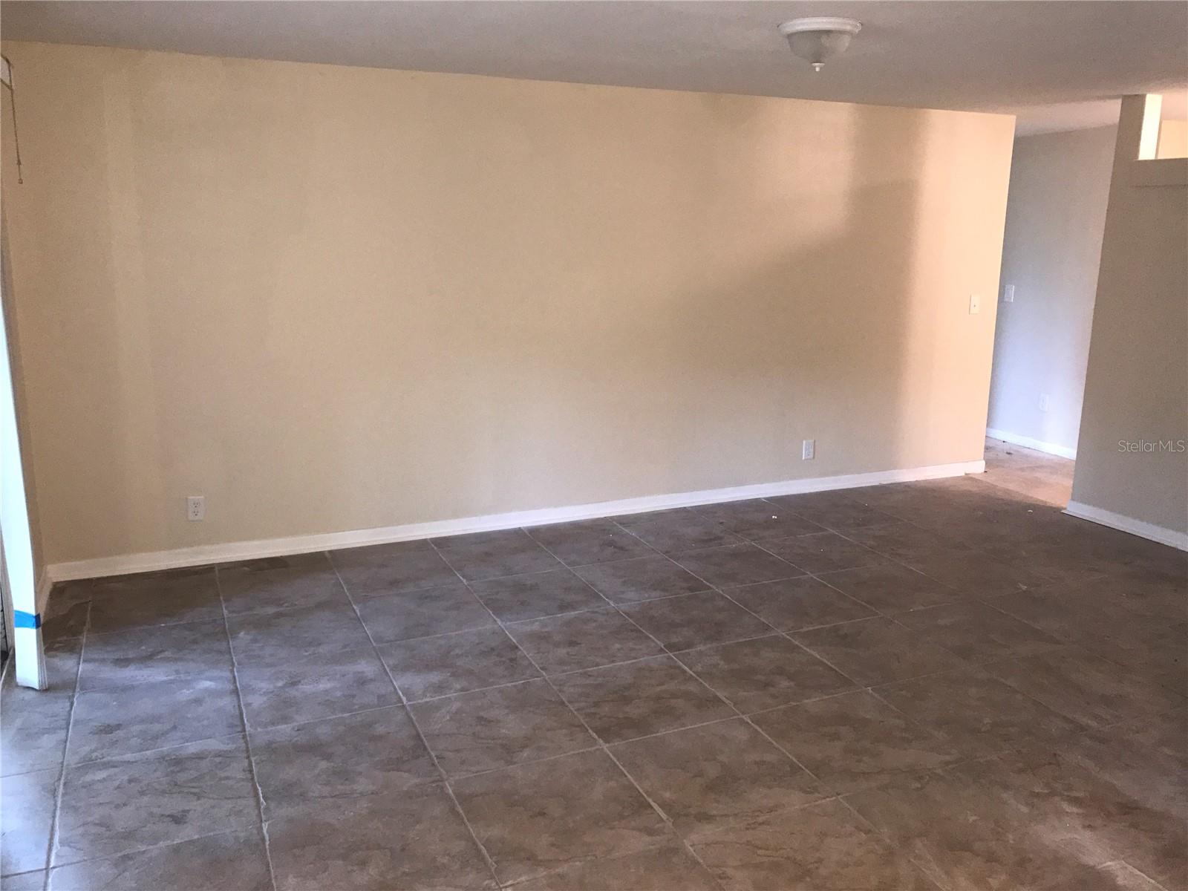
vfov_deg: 49.7
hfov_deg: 63.4
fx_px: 961
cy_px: 446
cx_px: 594
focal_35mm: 28
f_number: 1.8
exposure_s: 1/30
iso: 80
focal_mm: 3.99
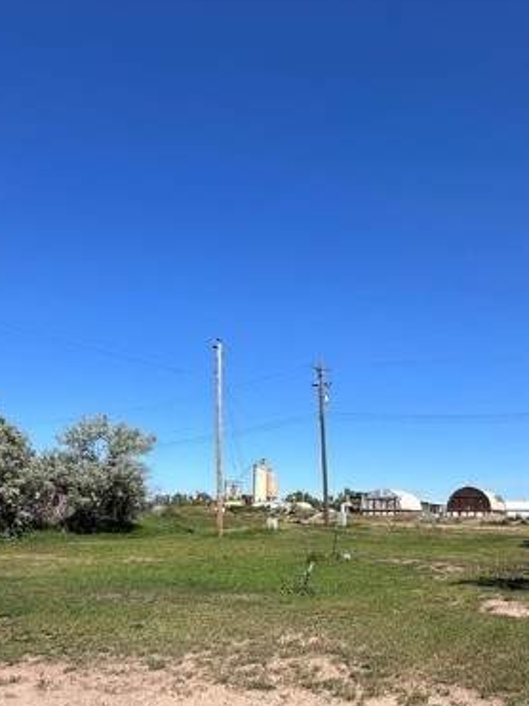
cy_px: 504
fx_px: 591
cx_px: 310
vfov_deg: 59.3
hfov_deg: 48.0
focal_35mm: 29
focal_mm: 2.22
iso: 50
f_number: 2.2
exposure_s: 1/2451
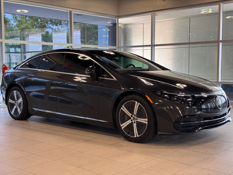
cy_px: 88
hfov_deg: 39.7
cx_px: 116
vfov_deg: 30.3
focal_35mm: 48
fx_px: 323
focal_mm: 6.76
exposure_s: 1/120
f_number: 1.78
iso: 50
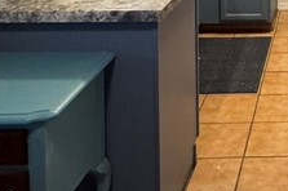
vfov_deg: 17.6
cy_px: -115
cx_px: 359
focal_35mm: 67
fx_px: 535
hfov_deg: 26.3
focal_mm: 2.22
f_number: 2.2
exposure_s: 1/120
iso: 250
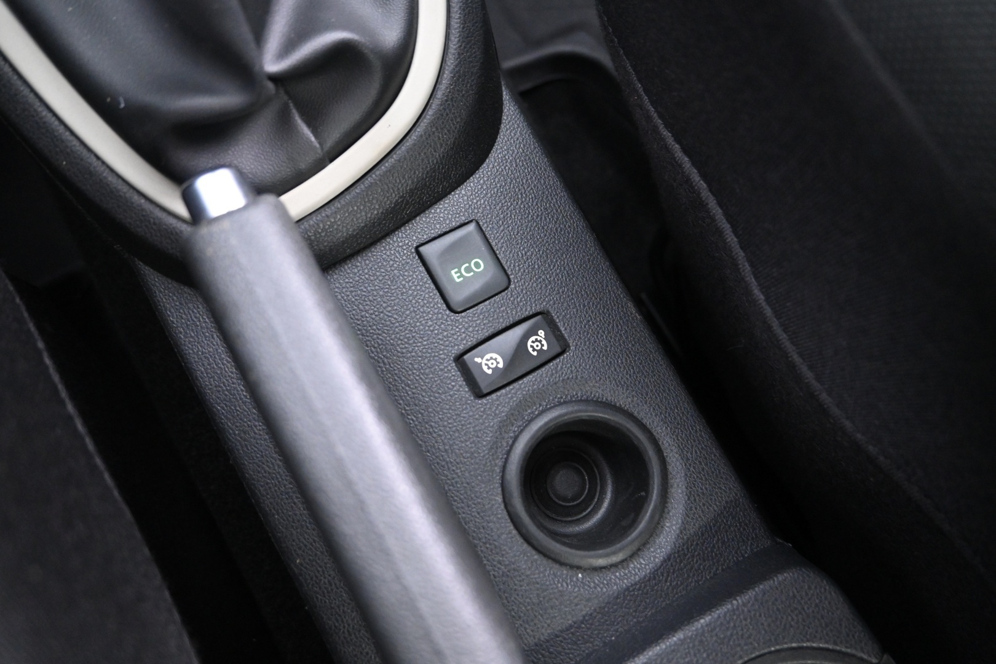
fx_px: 664
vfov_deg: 53.1
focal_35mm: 24
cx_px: 498
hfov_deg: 73.7
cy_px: 332
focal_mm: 16
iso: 3200
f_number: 3.5
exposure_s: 1/4
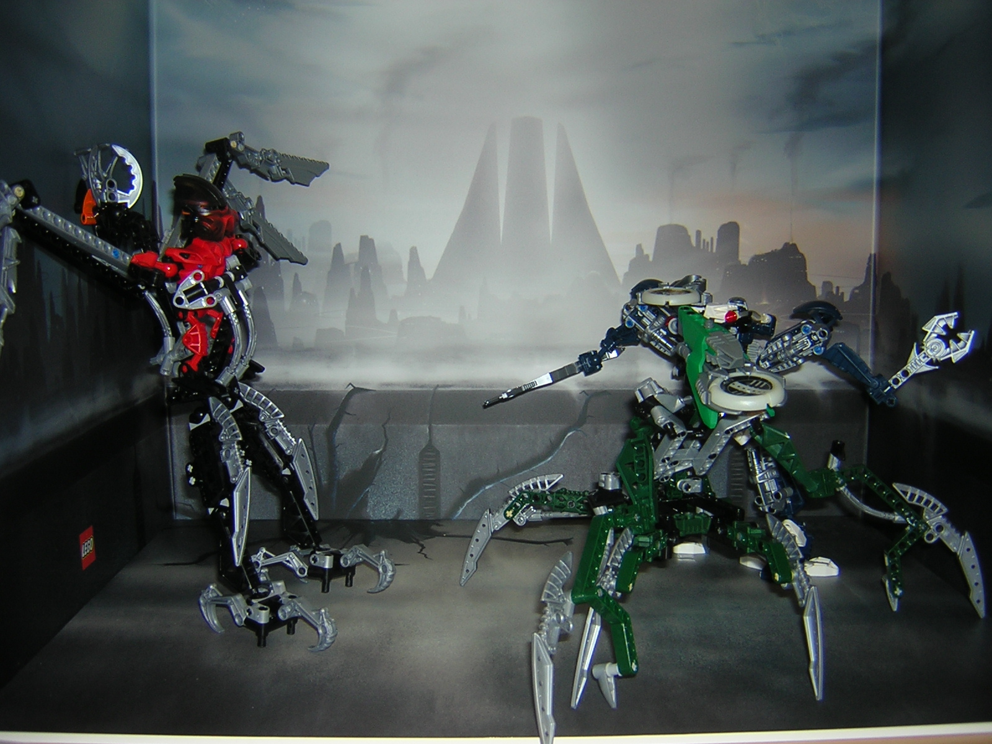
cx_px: 496
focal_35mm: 36
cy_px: 372
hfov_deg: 51.4
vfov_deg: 39.7
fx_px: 1032
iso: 100
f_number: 2.6
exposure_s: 1/60.1
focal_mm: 4.7
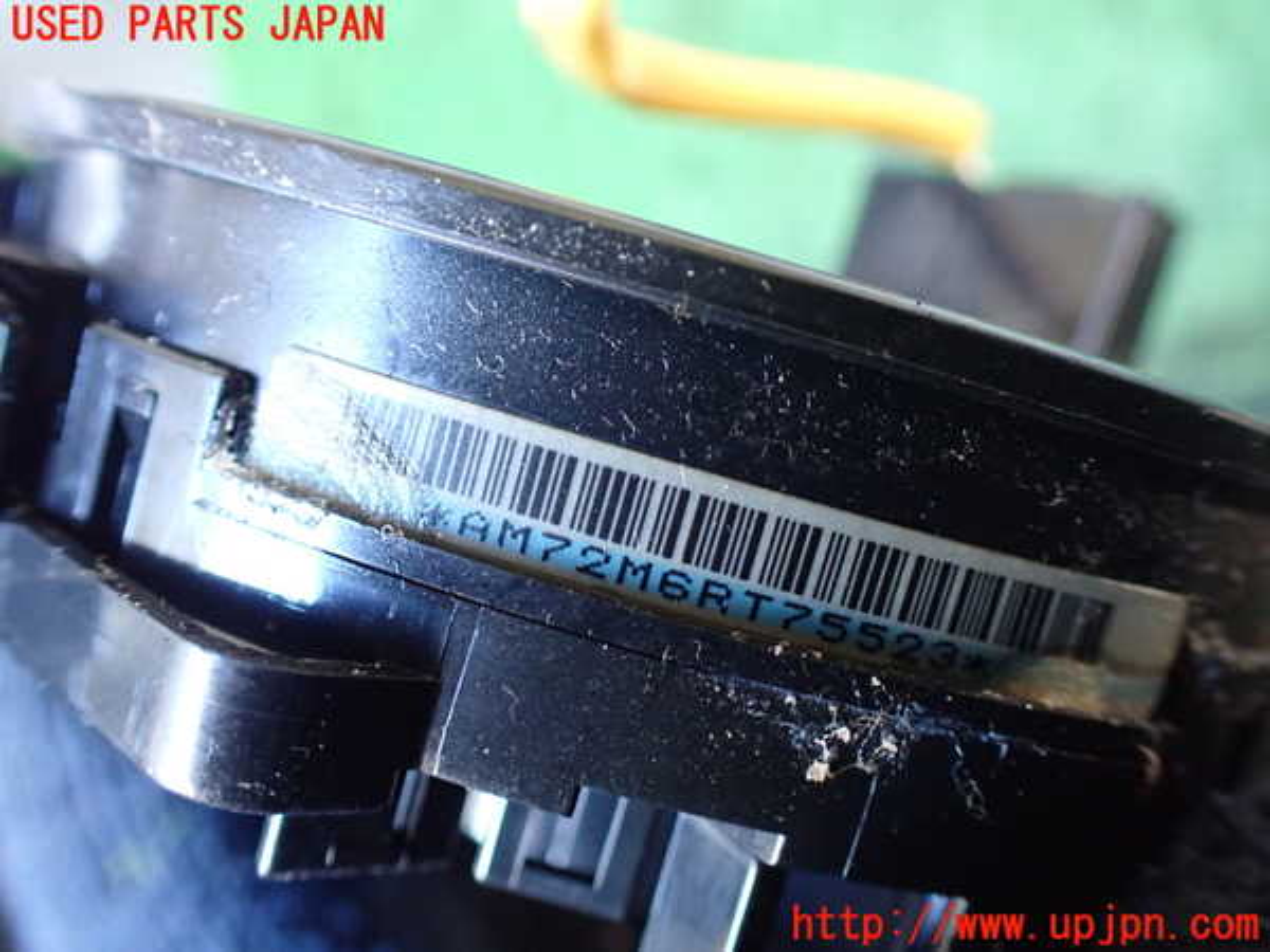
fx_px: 1101
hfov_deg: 60.0
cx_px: 635
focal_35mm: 30
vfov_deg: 46.8
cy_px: 476
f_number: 2.3
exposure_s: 1/40
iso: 800
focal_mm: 5.4
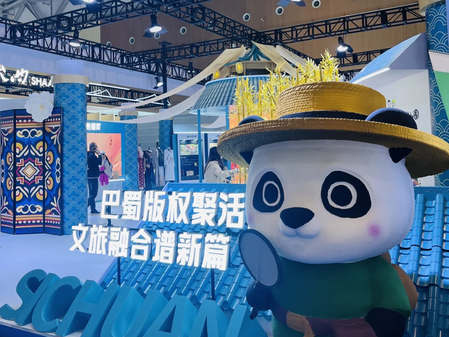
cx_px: 224
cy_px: 118
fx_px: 454
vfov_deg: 40.3
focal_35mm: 35
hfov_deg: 52.6
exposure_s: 1/100
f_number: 1.6
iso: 50
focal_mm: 5.1
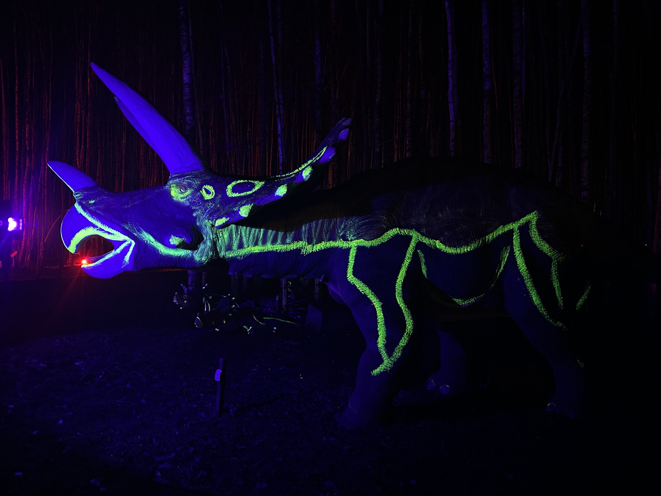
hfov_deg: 71.6
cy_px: 248
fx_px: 458
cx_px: 330
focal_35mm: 24
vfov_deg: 56.8
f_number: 1.78
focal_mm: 6.86
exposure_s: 1/25
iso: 1000
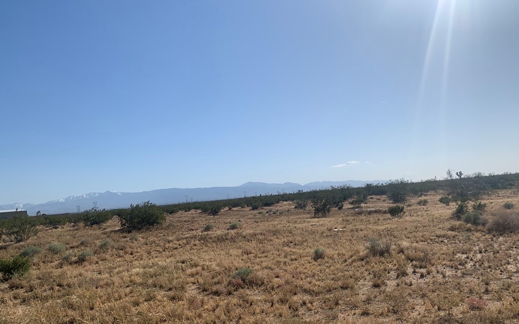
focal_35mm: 28
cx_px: 257
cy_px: 189
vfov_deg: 44.4
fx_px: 396
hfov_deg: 66.5
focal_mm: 4.25
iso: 25
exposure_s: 1/6061
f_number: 1.8
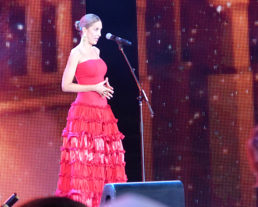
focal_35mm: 359
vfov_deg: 4.3
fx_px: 2741
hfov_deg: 5.4
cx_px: 100
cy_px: 115
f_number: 4
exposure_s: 1/20
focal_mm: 51.1
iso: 800
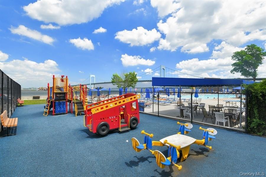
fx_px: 118
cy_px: 88
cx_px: 133
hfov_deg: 96.7
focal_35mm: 16
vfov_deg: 73.7
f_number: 11
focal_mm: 16
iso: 64
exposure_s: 1/50
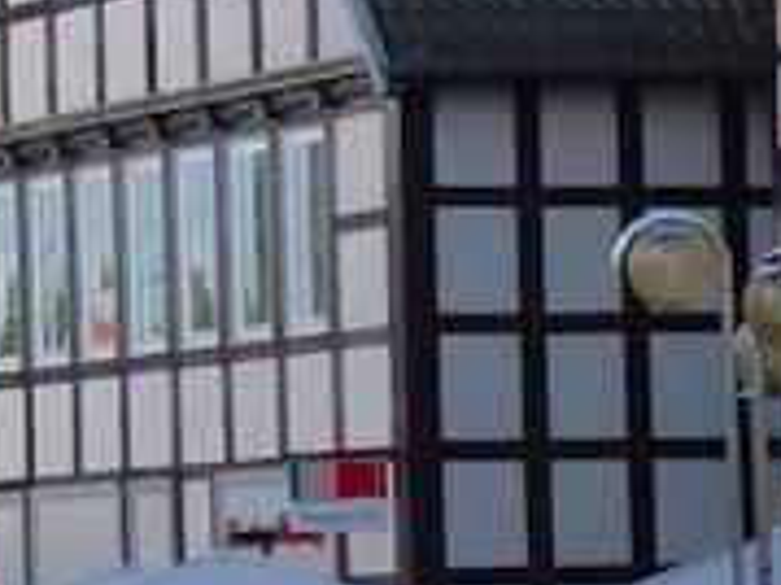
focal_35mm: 344
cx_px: -345
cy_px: 183
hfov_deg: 5.7
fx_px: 7756
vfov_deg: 4.3
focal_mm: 16
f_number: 4.9
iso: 160
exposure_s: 1/125
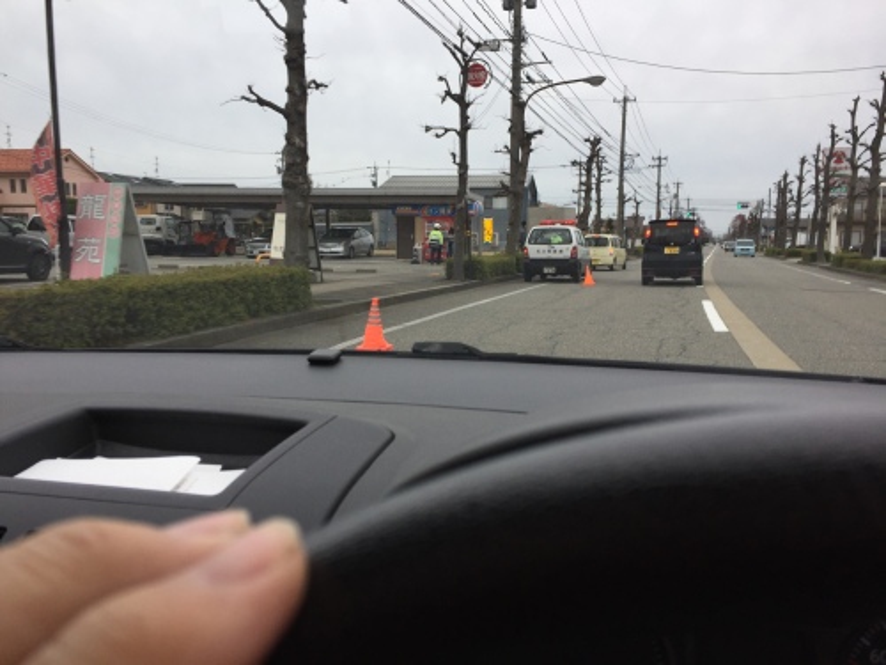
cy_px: 332
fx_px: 742
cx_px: 443
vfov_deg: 48.2
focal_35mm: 29
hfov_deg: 61.7
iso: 32
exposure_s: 1/338
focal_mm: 4.15
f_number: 2.2
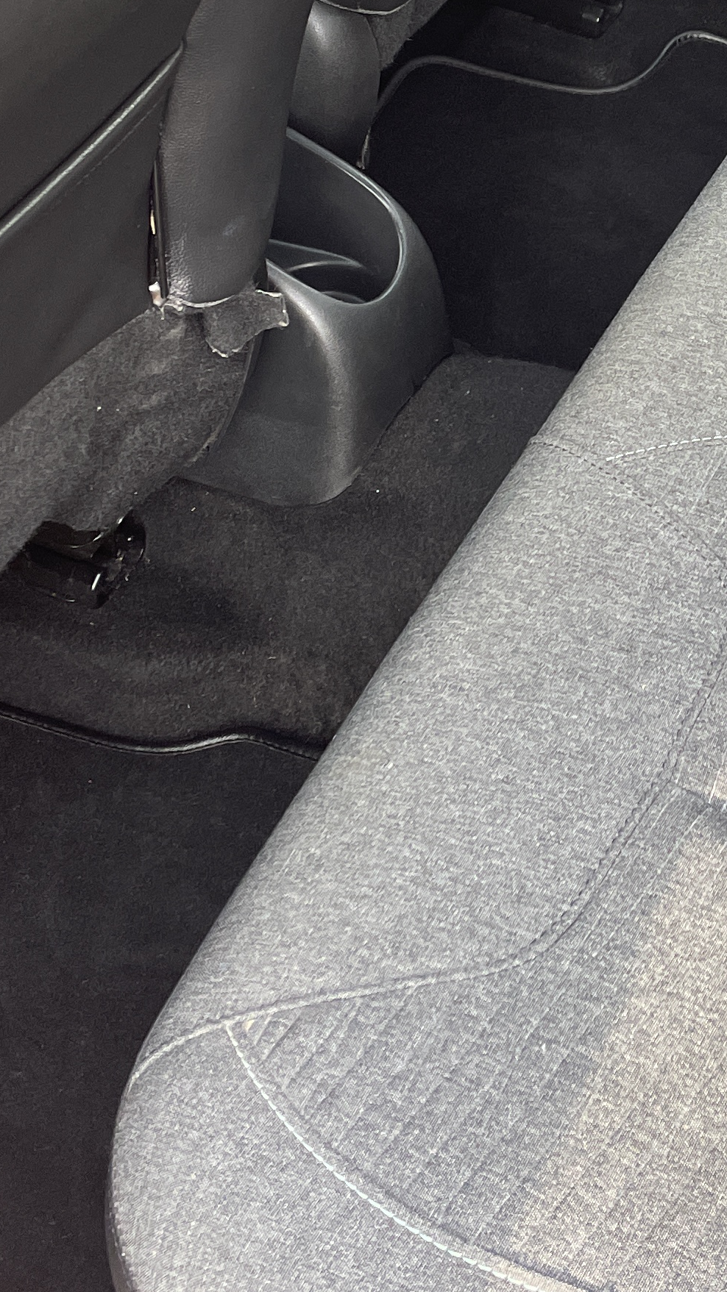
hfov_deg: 17.9
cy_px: 274
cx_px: 804
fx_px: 2228
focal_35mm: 65
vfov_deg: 31.6
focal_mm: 4.2
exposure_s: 1/107
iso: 125
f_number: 1.6
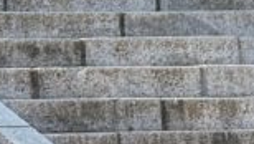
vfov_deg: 3.2
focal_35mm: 376
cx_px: -25
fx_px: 2535
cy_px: -329
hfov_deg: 5.7
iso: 50
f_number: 1.6
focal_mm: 5.96
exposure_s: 1/896
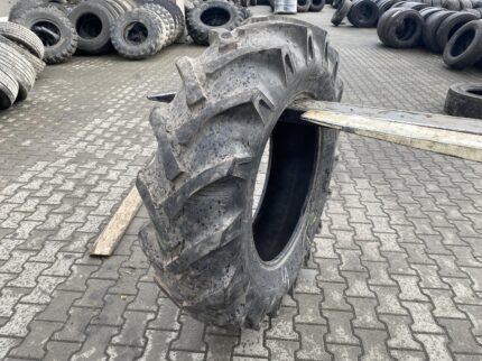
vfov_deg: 53.0
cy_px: 180
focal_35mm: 26
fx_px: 362
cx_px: 241
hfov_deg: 67.3
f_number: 1.8
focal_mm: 4.25
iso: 32
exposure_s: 1/166
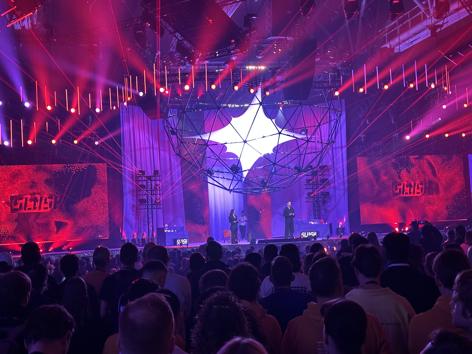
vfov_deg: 30.3
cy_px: 177
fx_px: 654
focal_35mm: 48
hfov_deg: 39.7
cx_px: 236
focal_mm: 6.86
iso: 250
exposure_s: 1/60
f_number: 1.78
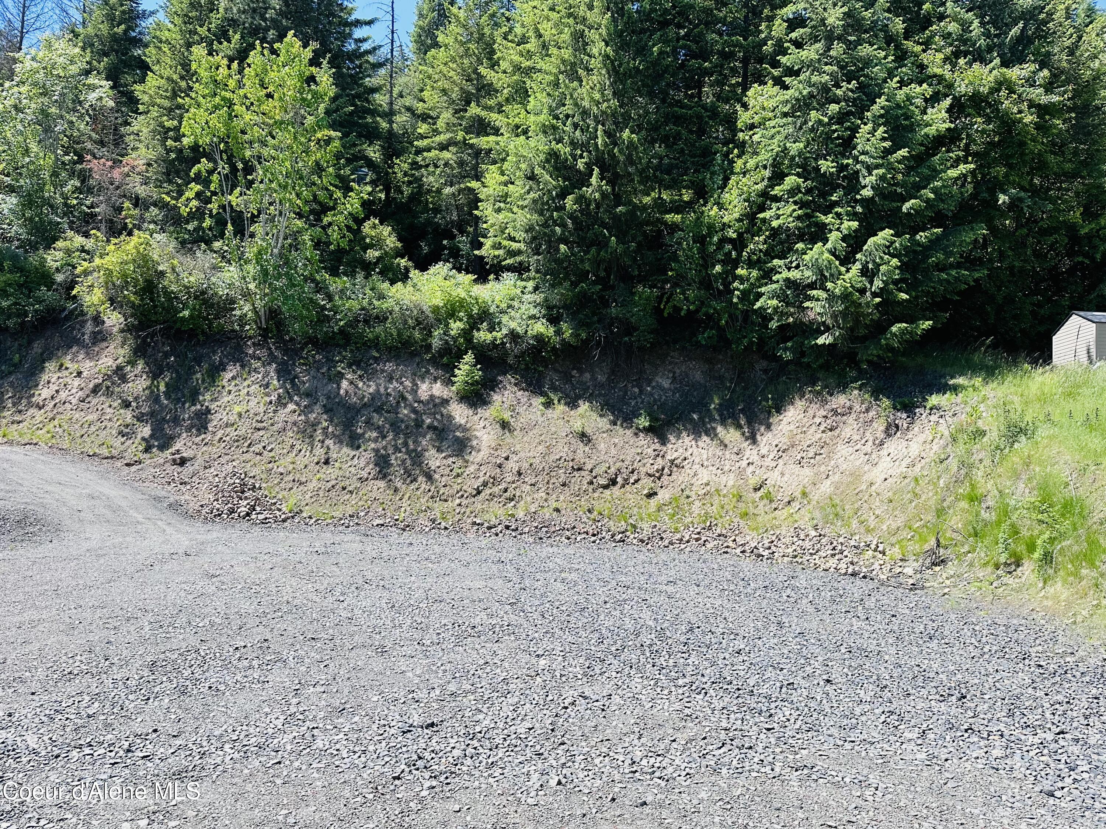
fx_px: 767
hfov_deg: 71.6
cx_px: 553
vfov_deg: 56.8
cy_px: 414
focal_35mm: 24
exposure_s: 1/1845
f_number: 1.78
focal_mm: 6.86
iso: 80
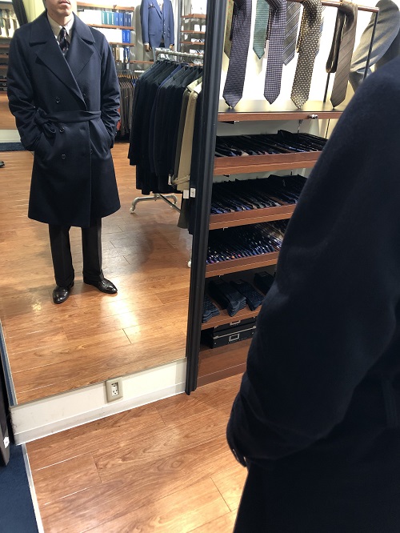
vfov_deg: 63.4
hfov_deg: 49.8
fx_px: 431
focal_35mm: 28
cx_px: 200
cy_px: 266
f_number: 1.8
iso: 50
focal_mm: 3.99
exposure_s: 1/15
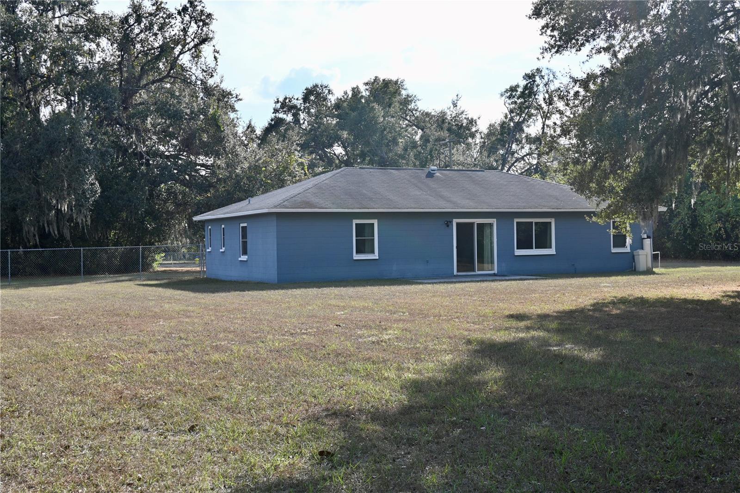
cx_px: 370
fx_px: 863
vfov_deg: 31.9
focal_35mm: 42
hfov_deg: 46.4
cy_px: 246
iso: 100
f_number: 7.1
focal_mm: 28
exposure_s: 1/400
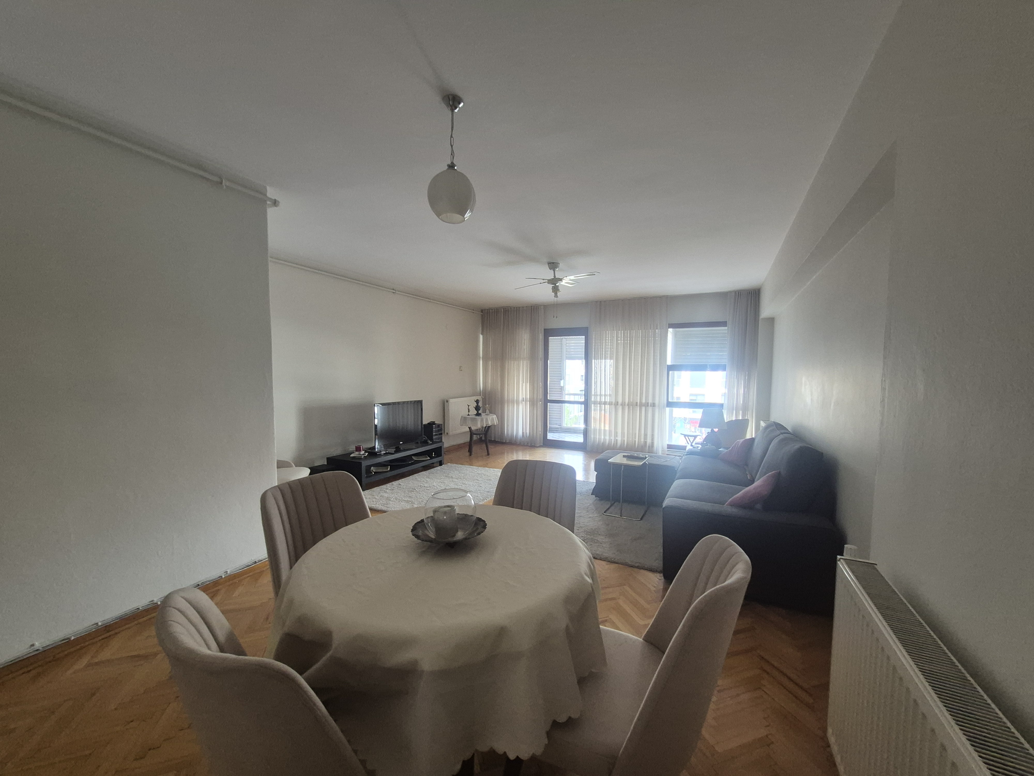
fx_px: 388
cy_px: 388
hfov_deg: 106.2
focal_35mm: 13
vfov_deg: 89.9
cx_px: 517
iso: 400
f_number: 2.2
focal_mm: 1.74
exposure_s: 1/50
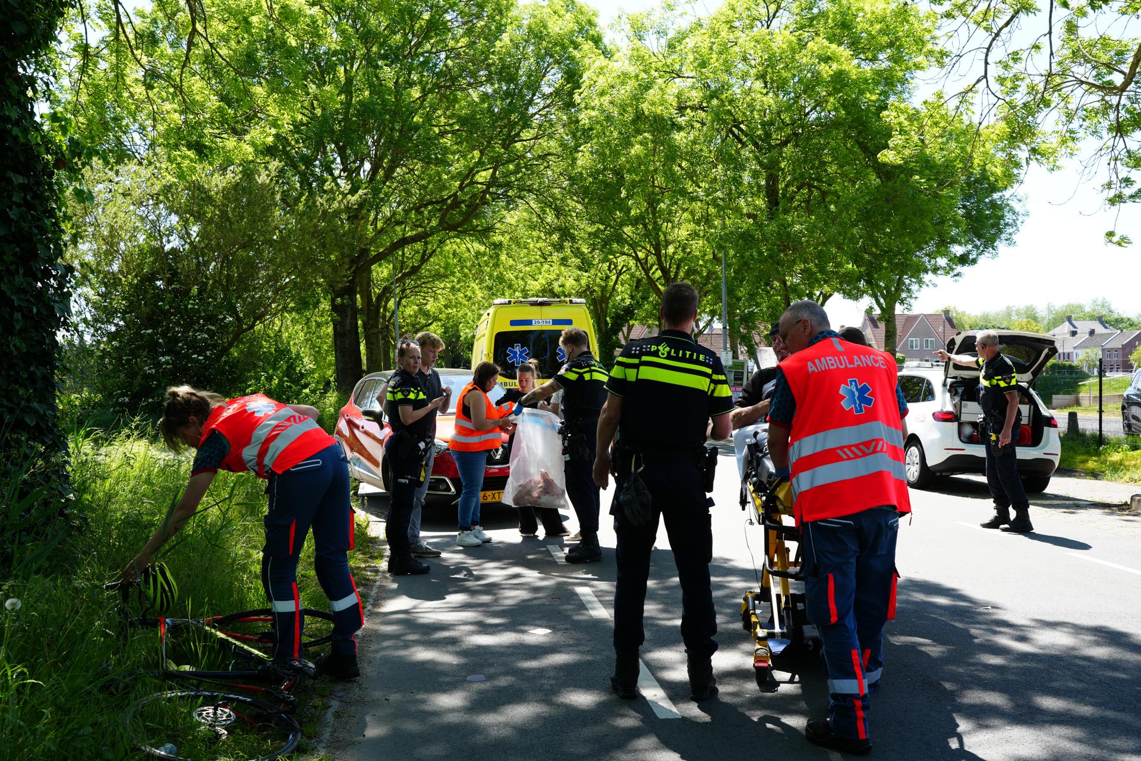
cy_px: 380
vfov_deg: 36.9
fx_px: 1141
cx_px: 570
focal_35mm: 36
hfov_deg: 53.1
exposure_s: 1/100
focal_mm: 36
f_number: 5.6
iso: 100
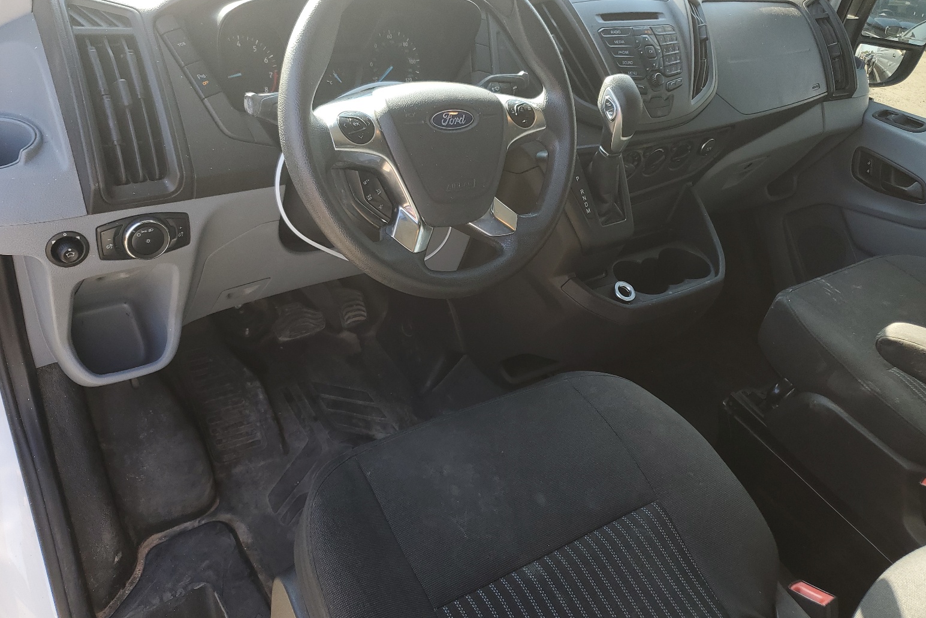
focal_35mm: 28
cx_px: 451
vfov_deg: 46.3
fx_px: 720
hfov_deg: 65.5
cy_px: 275
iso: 50
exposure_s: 1/196
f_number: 1.5
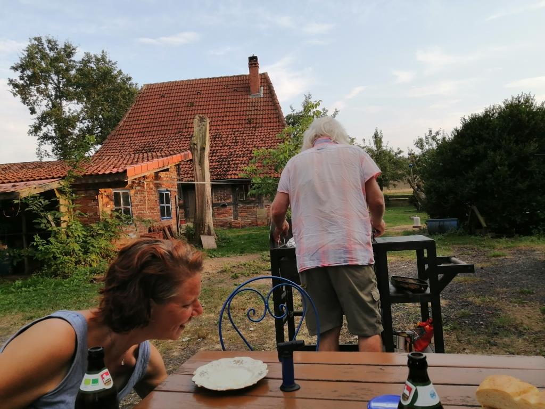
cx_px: 272
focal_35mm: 26
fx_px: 409
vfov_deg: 53.1
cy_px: 204
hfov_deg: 67.3
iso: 50
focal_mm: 3.96
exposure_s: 1/357
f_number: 1.8
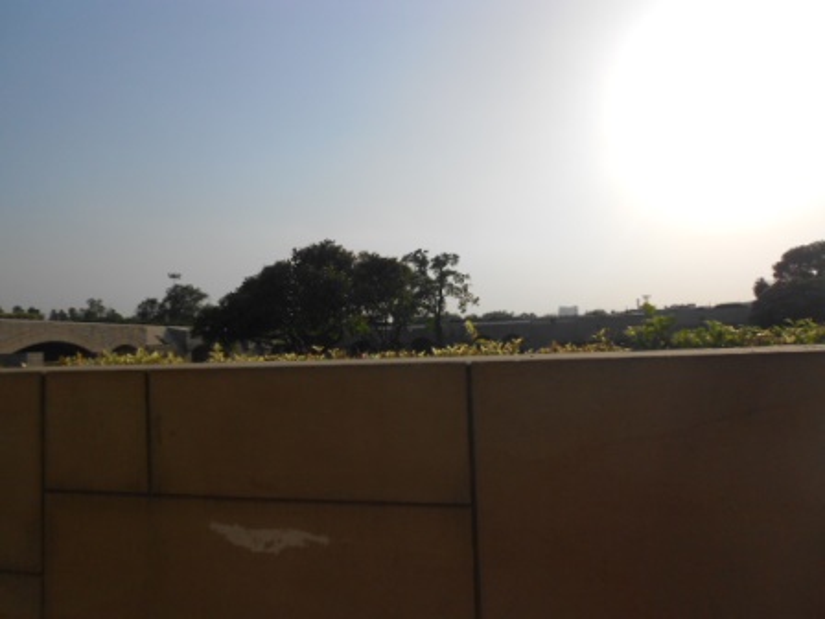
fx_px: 620
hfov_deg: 67.3
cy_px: 310
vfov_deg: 53.1
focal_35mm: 26
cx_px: 412
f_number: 8
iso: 80
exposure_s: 1/320
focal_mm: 4.6
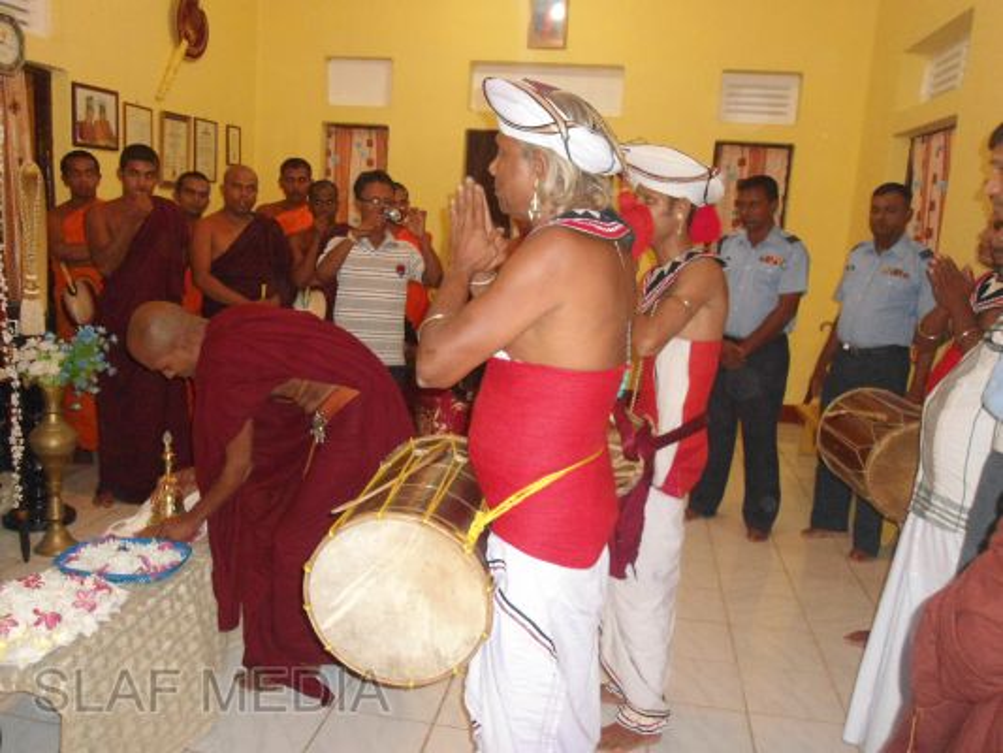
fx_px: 898
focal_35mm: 31
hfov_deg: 58.3
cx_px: 502
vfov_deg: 45.5
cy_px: 376
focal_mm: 5.6
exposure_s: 1/30
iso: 400
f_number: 3
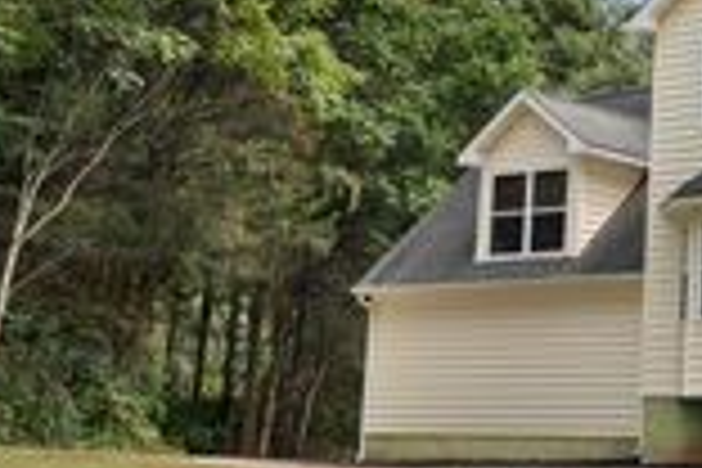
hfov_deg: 23.3
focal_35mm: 77
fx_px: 1501
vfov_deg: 17.6
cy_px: 133
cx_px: 914
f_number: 9
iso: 250
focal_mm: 24
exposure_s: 1/100
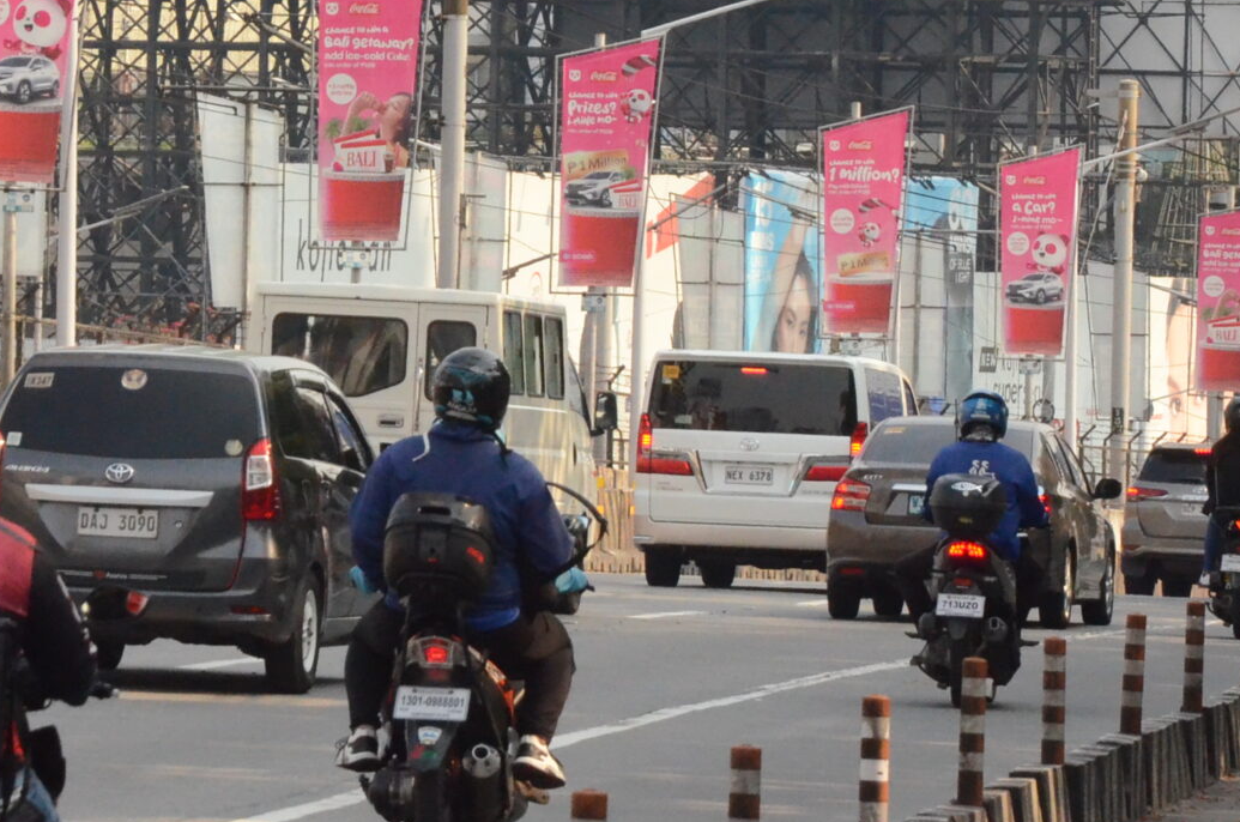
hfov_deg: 6.5
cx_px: 232
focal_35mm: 315
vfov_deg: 4.3
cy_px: -114
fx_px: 10838
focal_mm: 85
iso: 3200
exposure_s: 1/2000
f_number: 11
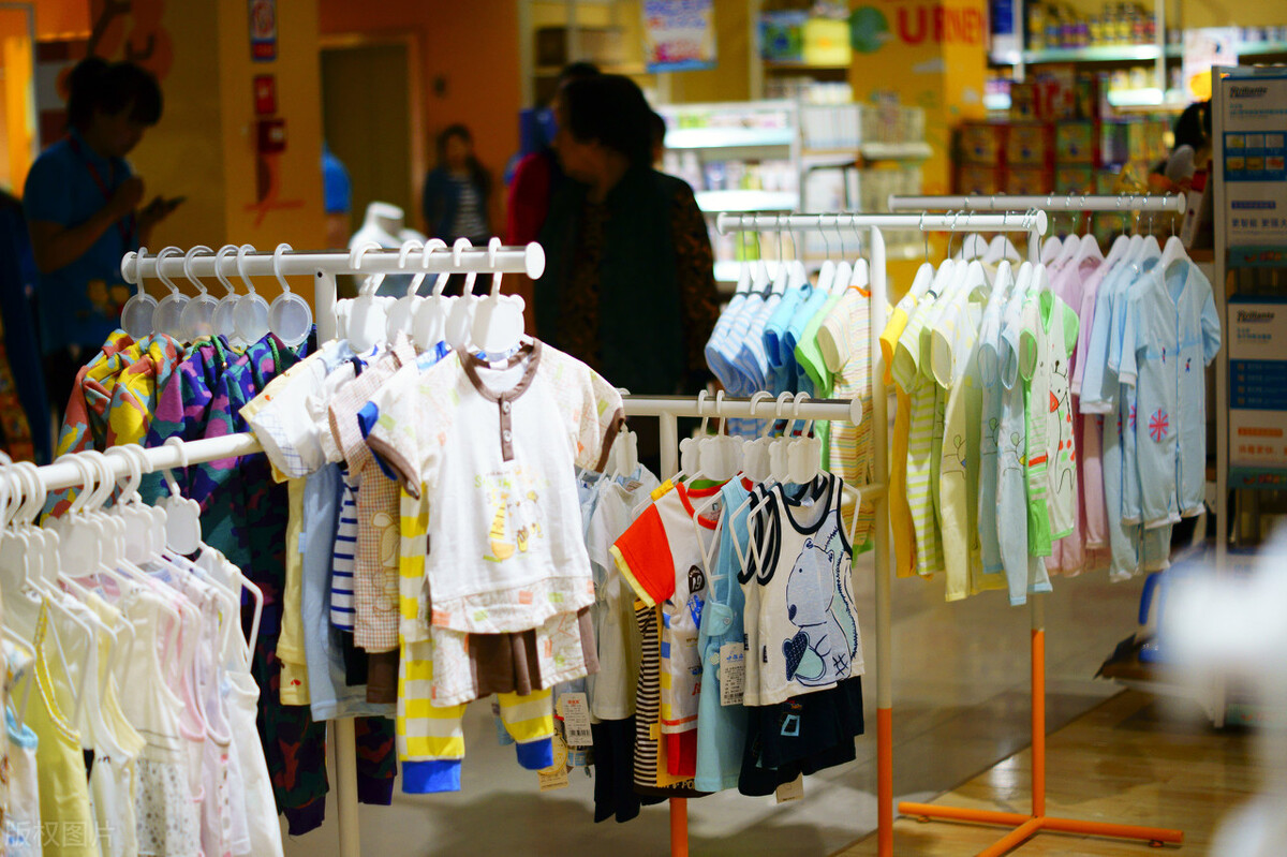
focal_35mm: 75
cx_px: 644
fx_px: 2680
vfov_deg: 18.2
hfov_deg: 27.0
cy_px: 428
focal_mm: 50
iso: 200
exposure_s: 1/320
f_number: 2
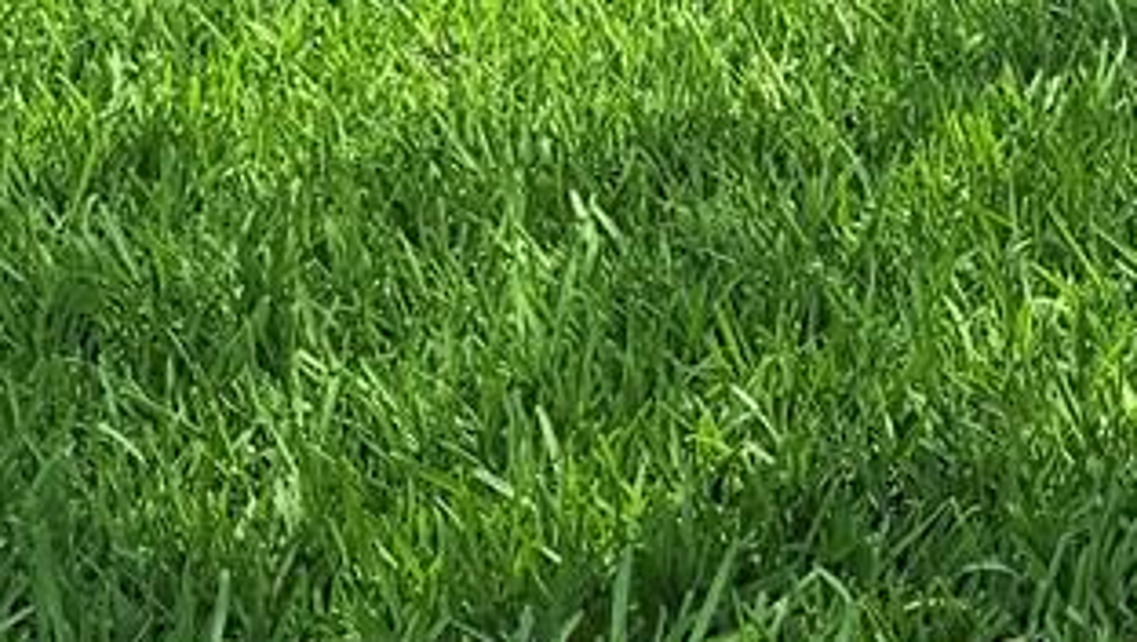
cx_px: 1614
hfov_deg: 15.0
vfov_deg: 8.5
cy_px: -737
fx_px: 4043
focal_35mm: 134
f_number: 1.78
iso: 80
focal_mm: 6.76
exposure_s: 1/4673
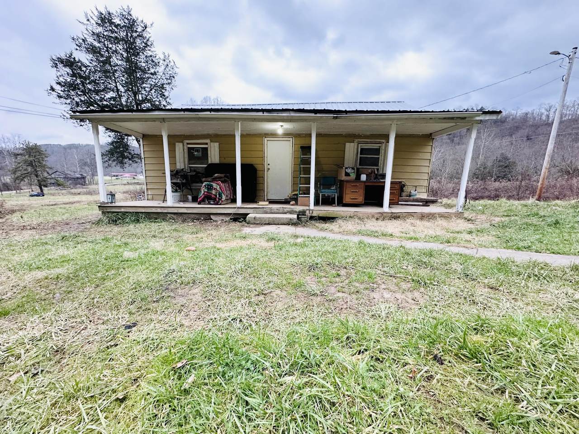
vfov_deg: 85.7
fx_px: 234
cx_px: 290
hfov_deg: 102.1
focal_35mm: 14
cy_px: 217
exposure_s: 1/99
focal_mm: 2.22
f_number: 2.2
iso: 250
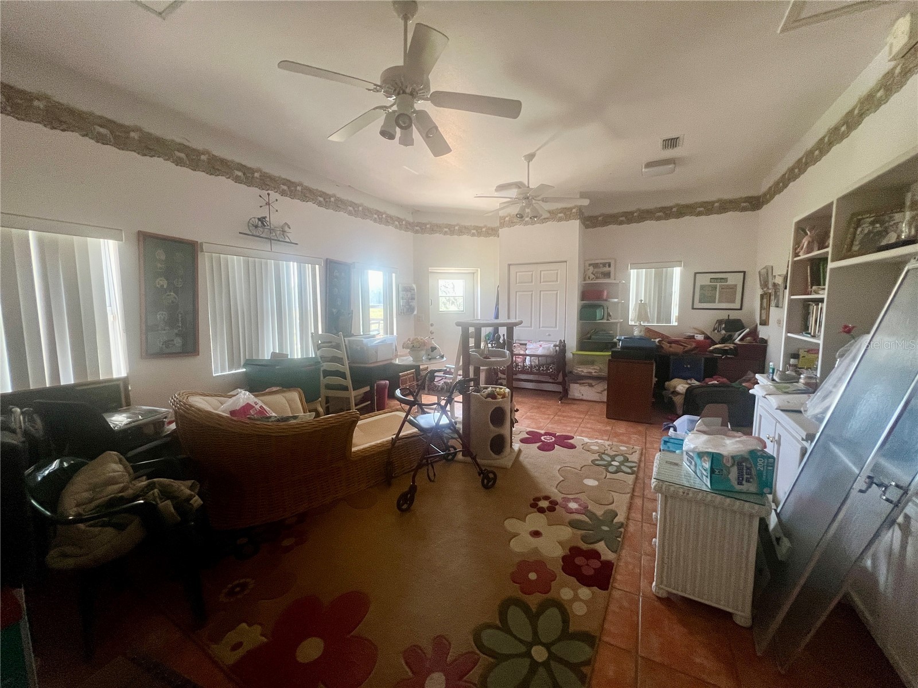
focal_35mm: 13
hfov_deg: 106.2
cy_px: 344
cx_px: 459
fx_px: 345
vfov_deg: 89.9
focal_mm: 1.57
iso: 250
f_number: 1.8
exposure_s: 1/74
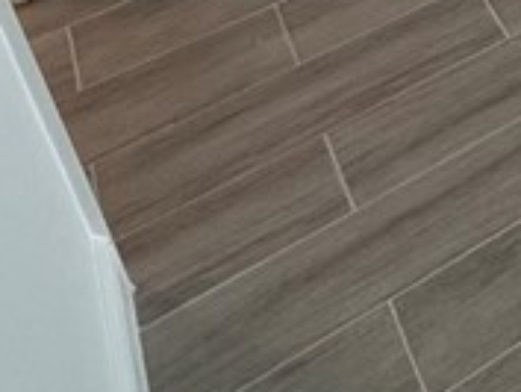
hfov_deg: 16.2
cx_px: 1139
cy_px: -513
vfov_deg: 13.8
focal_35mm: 81
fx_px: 1220
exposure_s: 1/120
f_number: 2.2
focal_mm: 2.22
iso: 100
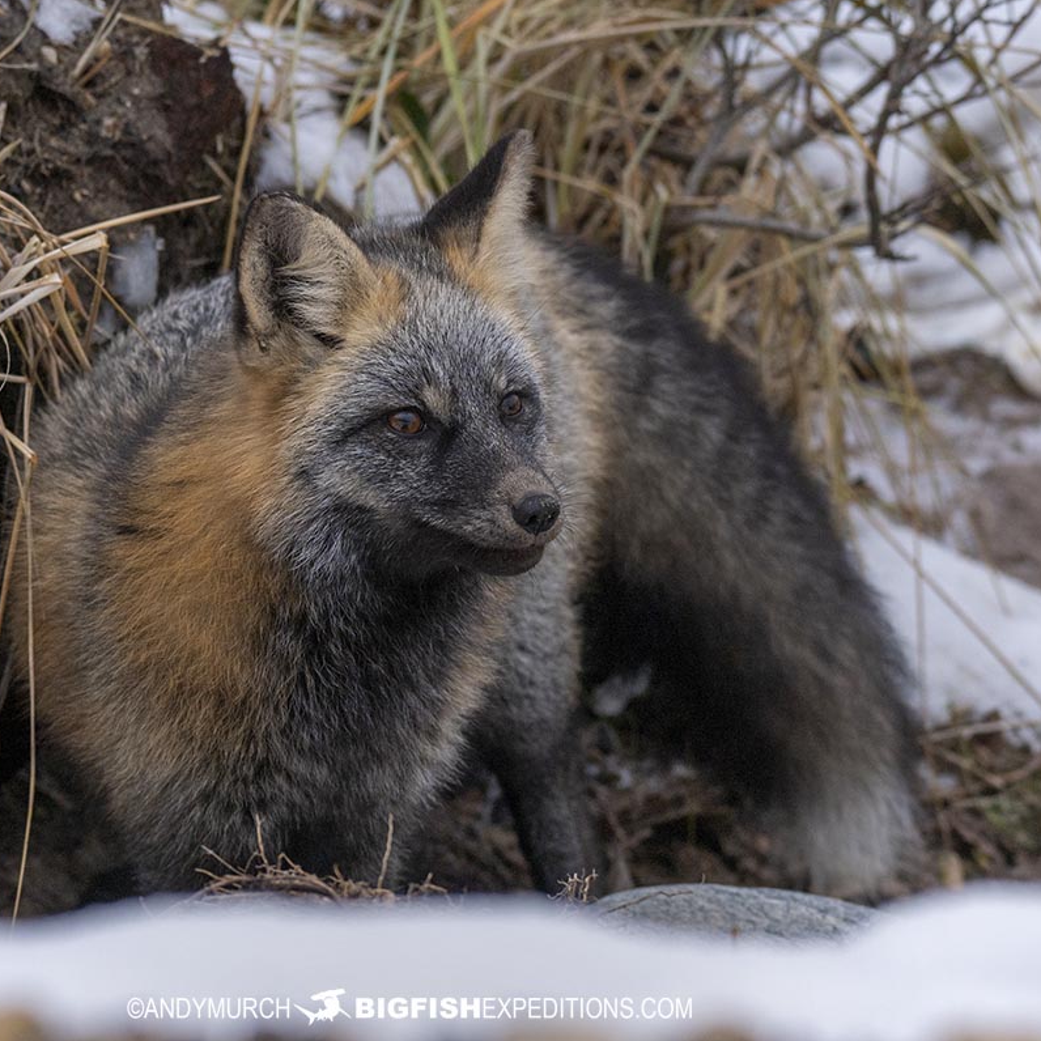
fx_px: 8064
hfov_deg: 7.4
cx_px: 409
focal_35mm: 237
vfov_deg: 7.4
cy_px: 519
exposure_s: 1/1000
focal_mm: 185
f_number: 6.3
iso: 720
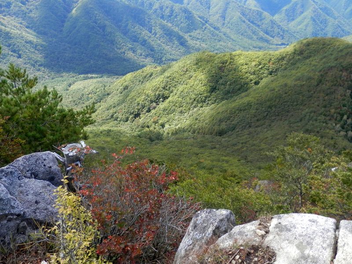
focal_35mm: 25
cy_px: 132
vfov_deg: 54.9
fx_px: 254
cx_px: 176
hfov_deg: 69.4
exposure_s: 1/250
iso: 80
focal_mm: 4.5
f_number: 3
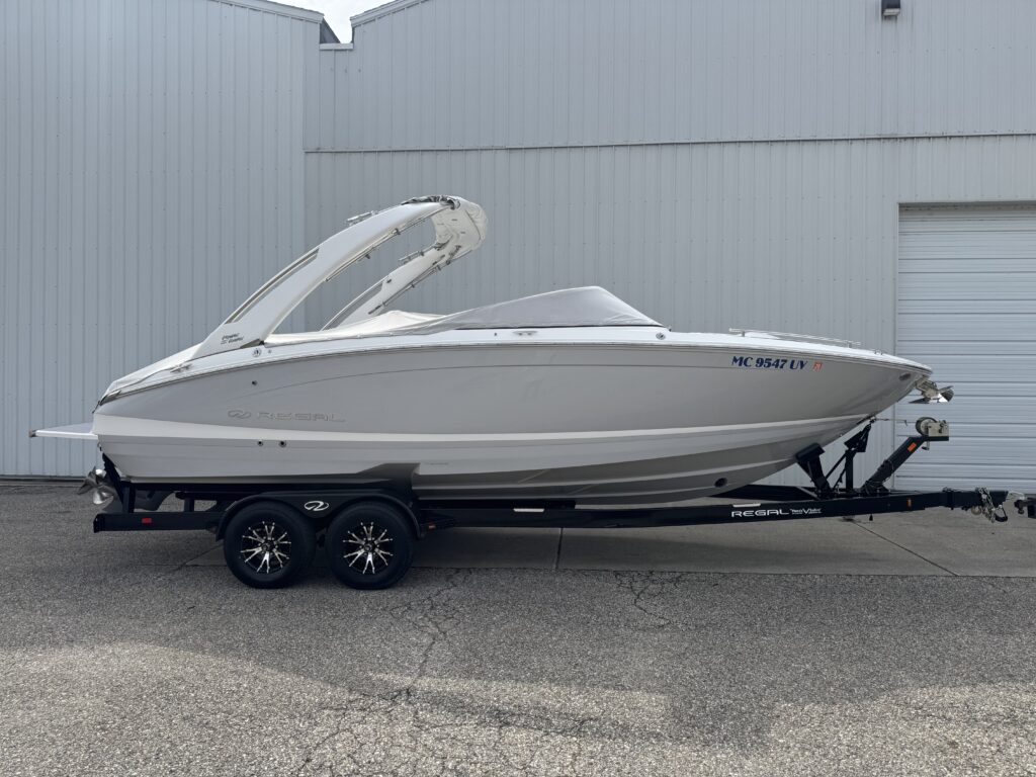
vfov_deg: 56.8
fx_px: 718
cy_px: 388
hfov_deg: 71.6
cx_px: 518
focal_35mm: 24
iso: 80
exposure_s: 1/4950
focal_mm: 6.76
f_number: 1.78
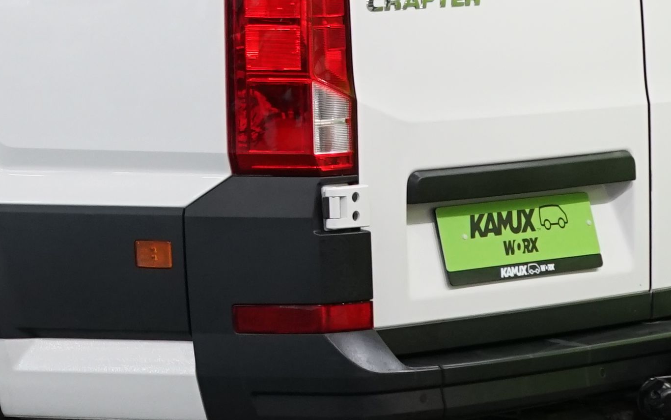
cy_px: -252
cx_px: -150
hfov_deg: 10.5
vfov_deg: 6.6
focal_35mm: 197
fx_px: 3603
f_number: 7.1
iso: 800
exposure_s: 1/50
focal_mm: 44
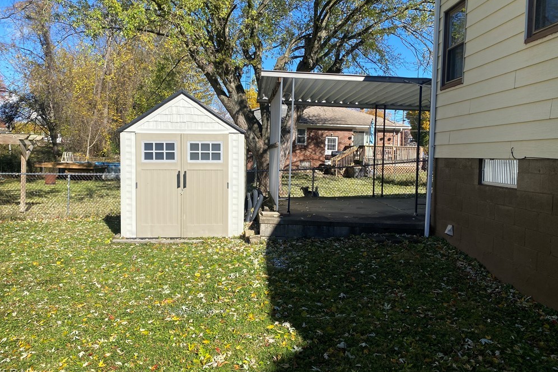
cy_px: 169
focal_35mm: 28
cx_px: 278
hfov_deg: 65.5
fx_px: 434
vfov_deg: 46.3
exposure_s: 1/1996
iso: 32
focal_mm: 4.25
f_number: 1.8
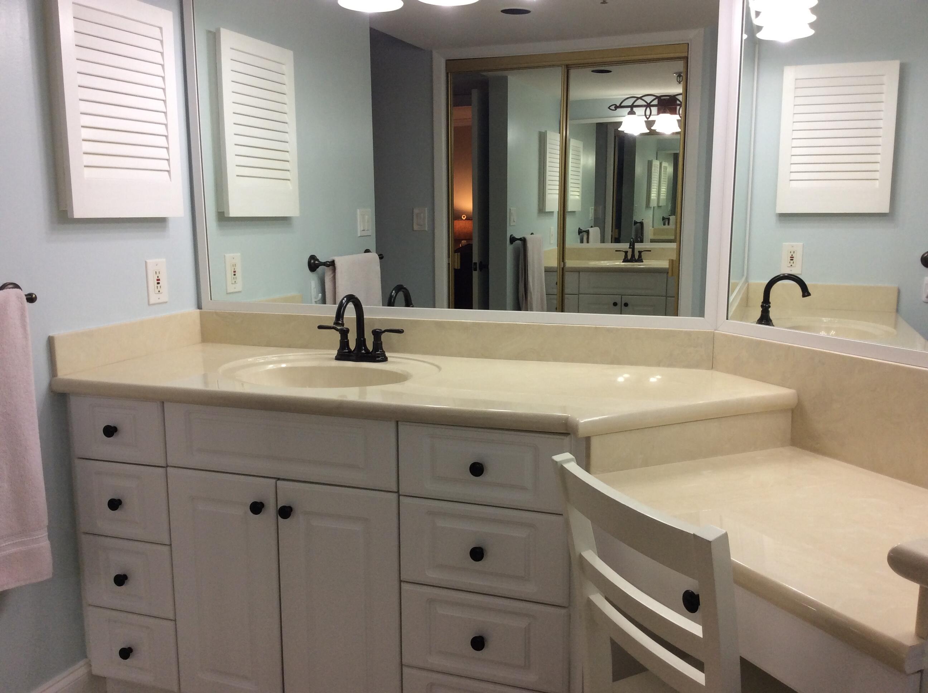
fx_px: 857
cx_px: 464
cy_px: 346
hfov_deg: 56.9
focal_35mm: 32
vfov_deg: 44.1
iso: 40
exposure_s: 1/60
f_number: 2.4
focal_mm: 3.3
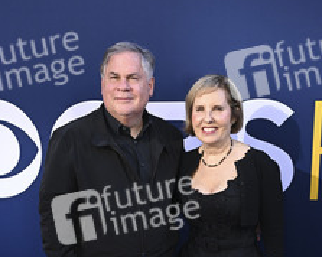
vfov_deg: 24.1
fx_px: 562
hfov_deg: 32.0
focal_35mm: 59
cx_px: 167
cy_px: 283
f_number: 5.6
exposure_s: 1/200
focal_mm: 35
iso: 320
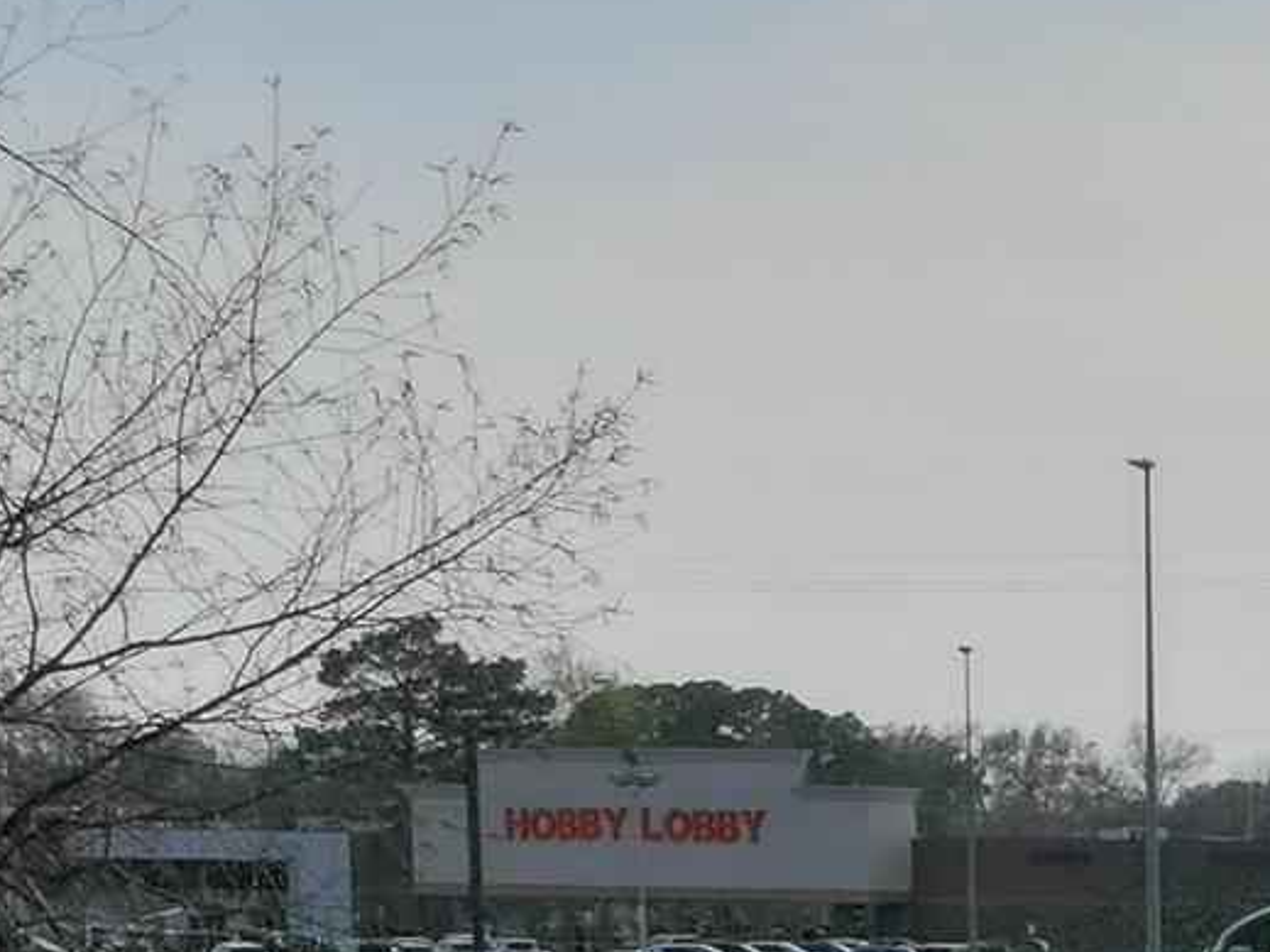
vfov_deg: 10.1
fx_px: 5209
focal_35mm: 142
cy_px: 1489
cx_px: 2435
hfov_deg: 12.4
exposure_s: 1/320
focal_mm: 12.29
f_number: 8
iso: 100
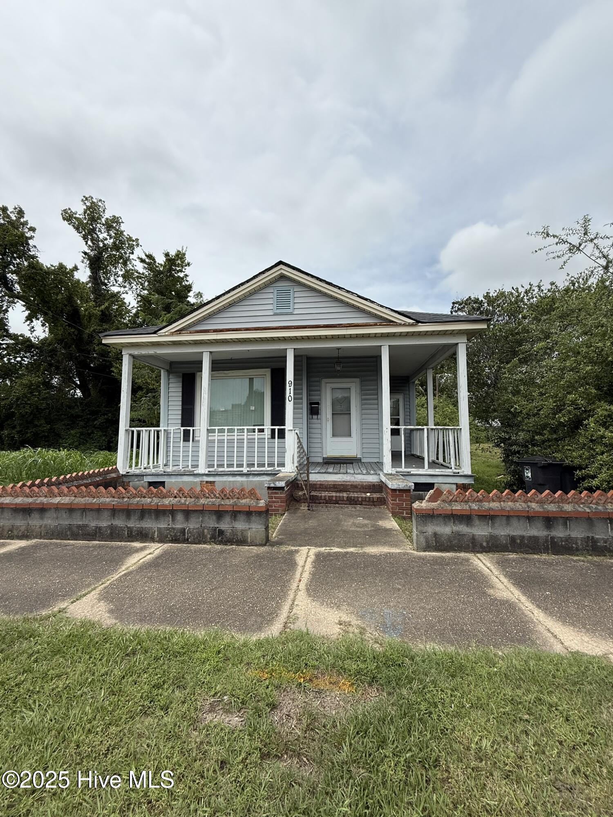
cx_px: 306
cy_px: 408
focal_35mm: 14
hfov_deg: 85.7
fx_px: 331
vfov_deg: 102.1
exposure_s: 1/2320
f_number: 2.2
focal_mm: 2.22
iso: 50
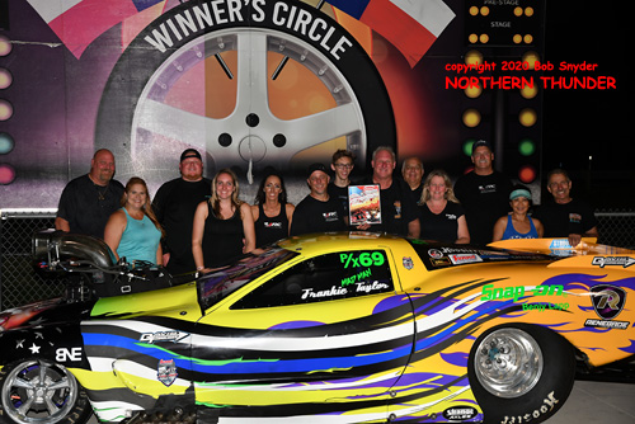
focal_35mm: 48
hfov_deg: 41.1
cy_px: 212
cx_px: 318
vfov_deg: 28.1
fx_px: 847
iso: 200
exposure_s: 1/200
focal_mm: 32
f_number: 3.2
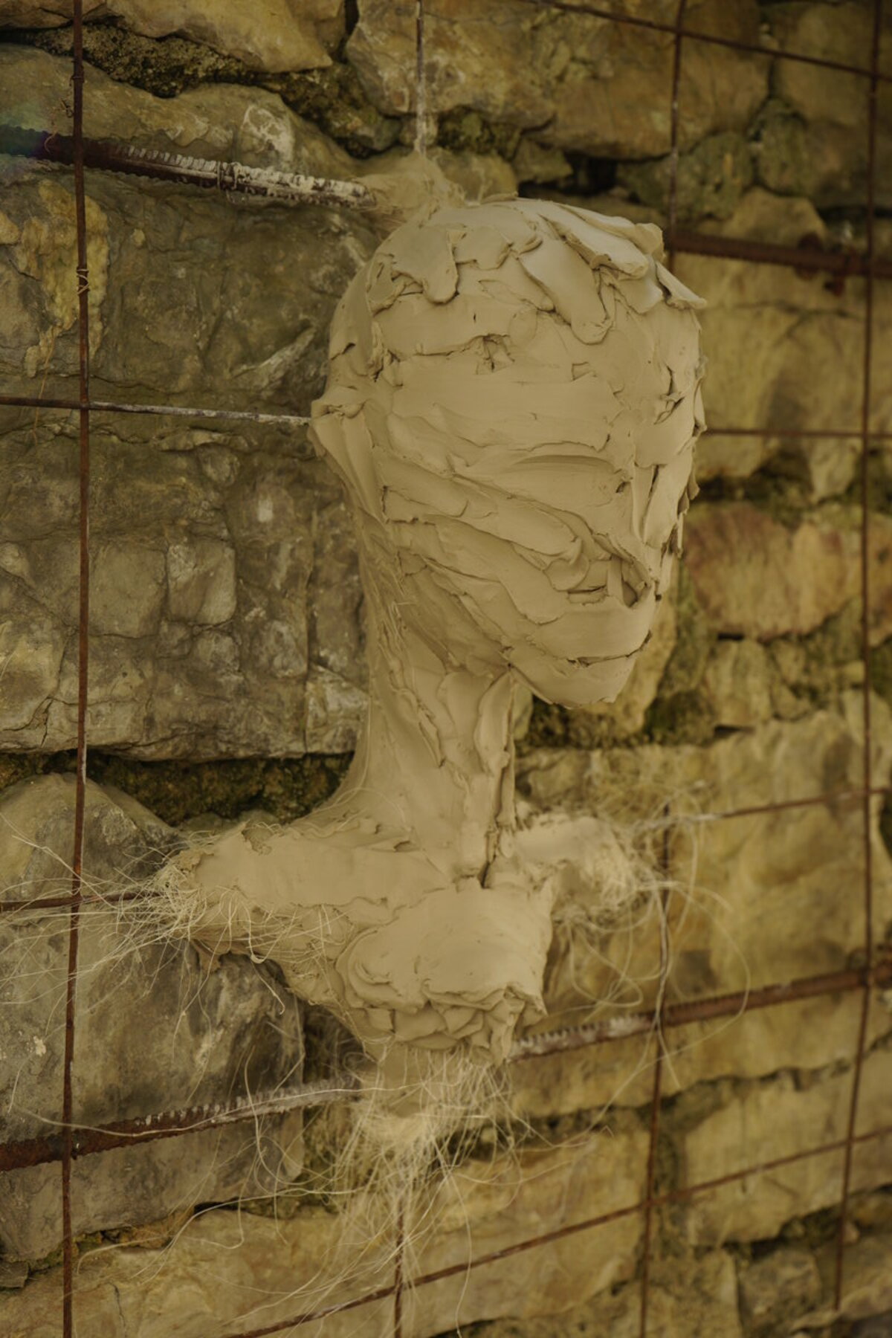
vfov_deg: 36.9
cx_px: 446
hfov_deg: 25.1
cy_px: 669
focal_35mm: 54
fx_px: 2007
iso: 400
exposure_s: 1/100
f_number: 5.6
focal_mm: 54
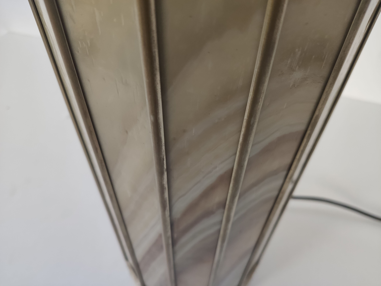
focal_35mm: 26
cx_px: 190
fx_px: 286
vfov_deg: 53.1
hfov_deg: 67.3
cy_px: 143
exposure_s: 1/100
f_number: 1.75
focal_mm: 4.75
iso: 319
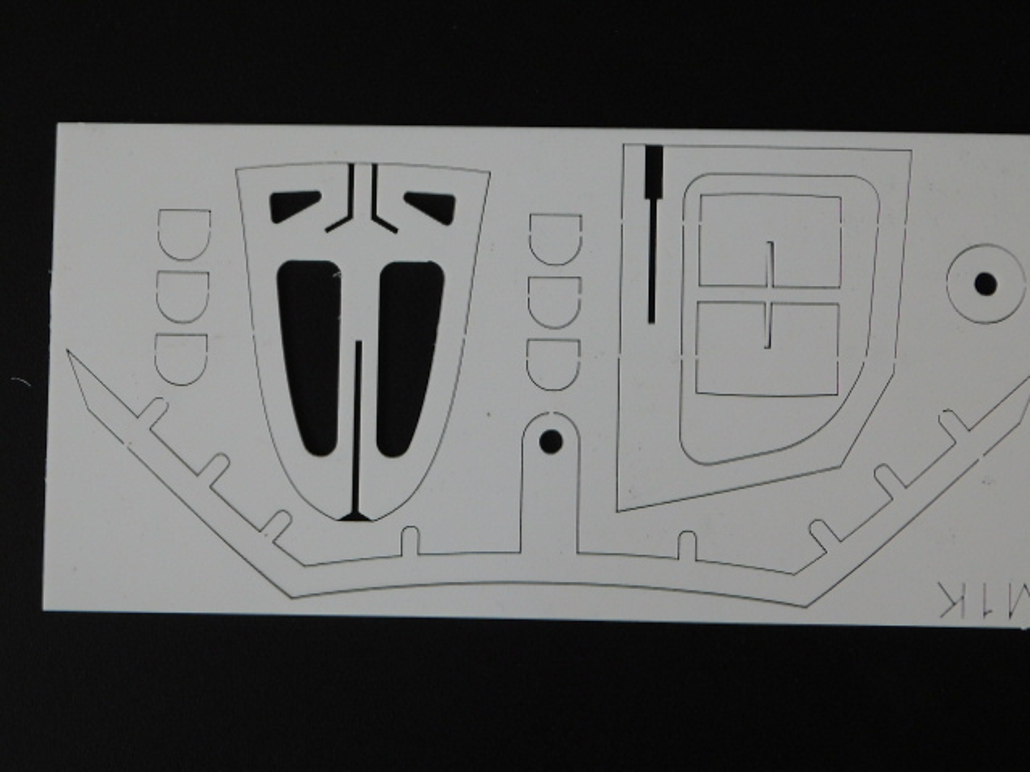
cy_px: 386
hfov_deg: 32.7
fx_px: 1756
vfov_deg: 24.8
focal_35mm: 59
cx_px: 515
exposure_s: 1/60
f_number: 4
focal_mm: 10.4
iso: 125
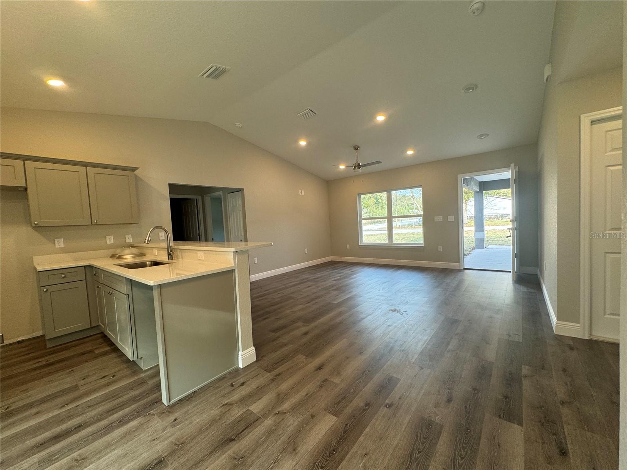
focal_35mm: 14
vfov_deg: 85.7
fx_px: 254
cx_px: 314
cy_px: 235
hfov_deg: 102.1
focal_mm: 2.22
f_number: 2.2
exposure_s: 1/120
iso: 125
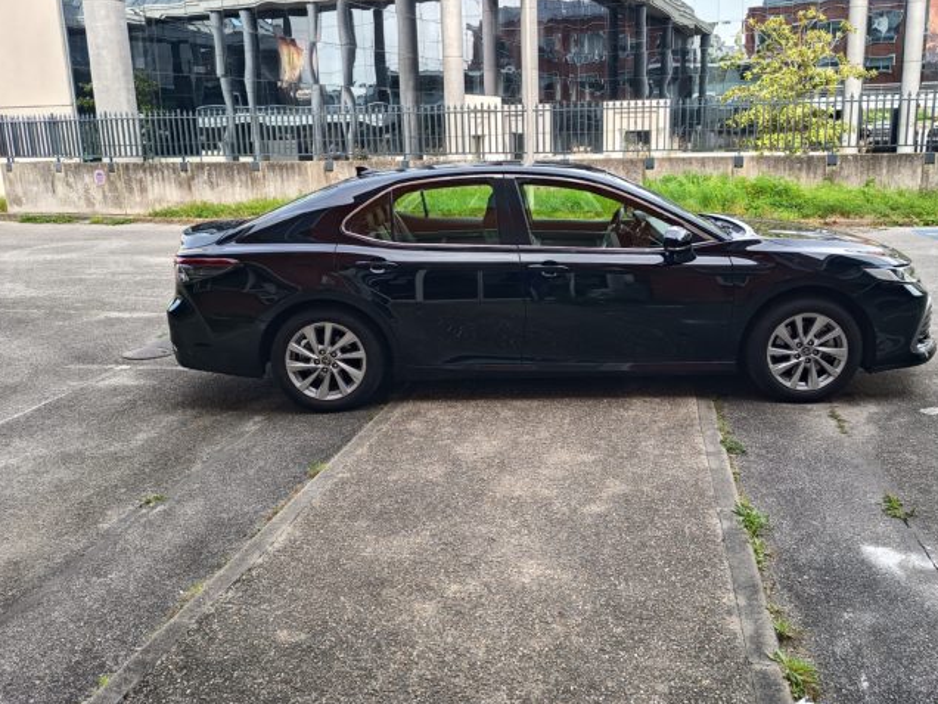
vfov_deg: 48.0
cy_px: 294
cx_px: 532
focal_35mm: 29
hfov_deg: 61.4
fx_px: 786
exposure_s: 1/100
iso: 97
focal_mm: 5.24
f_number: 1.7
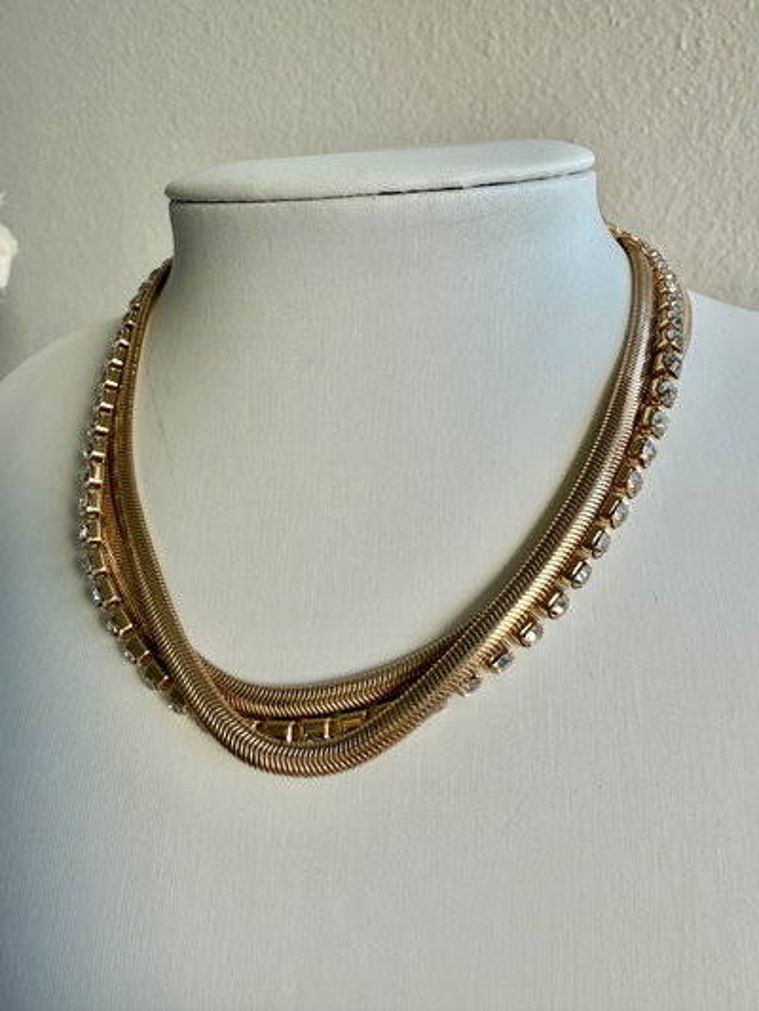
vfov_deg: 71.6
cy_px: 506
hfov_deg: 56.8
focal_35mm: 24
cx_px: 380
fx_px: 701
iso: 40
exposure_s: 1/99
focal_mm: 2.22
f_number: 2.2
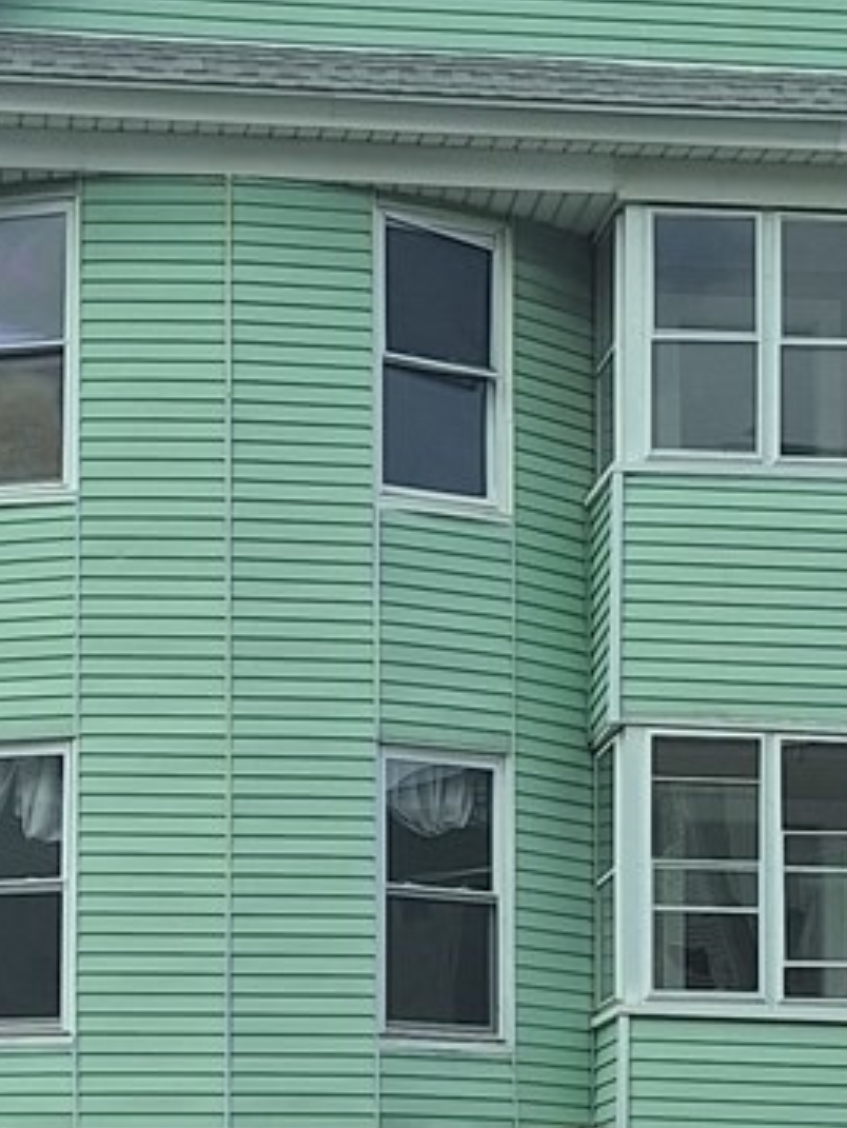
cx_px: 335
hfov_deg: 14.9
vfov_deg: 19.3
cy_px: 1106
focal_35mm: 99
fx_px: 3228
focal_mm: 5.54
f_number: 1.8
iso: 40
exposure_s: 1/1495
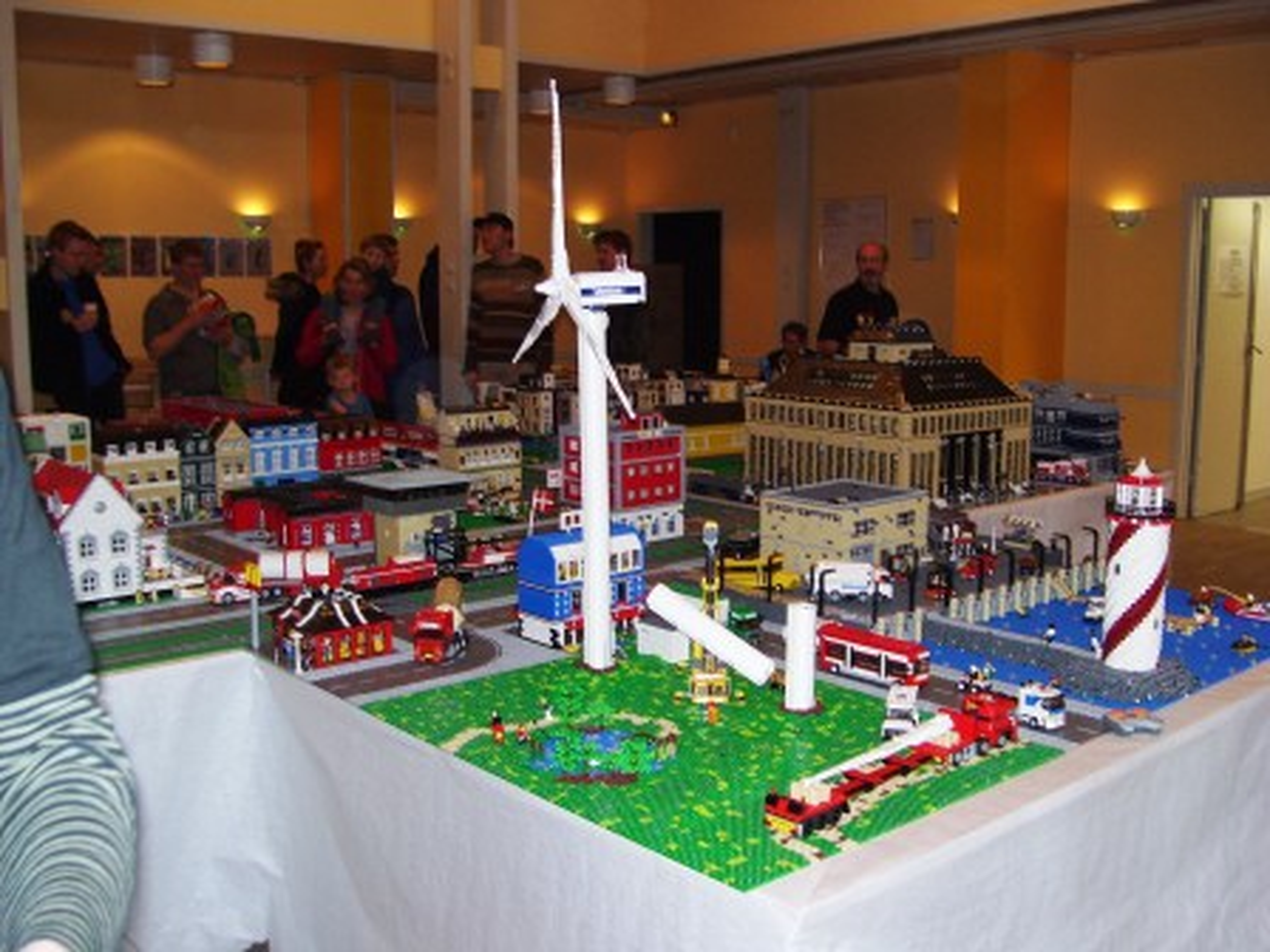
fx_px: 1321
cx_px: 635
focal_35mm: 36
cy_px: 476
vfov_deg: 39.7
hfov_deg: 51.4
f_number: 2.7
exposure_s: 1/60
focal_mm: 6
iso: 100
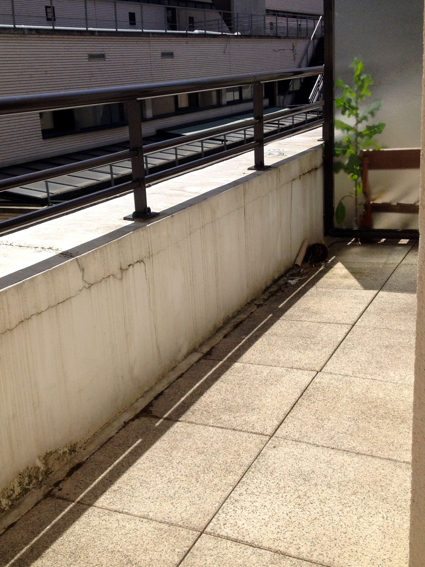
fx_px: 753
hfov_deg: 31.4
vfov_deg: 41.2
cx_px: 156
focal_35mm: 46
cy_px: 277
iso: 50
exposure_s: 1/2513
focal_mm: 4.28
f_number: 2.4
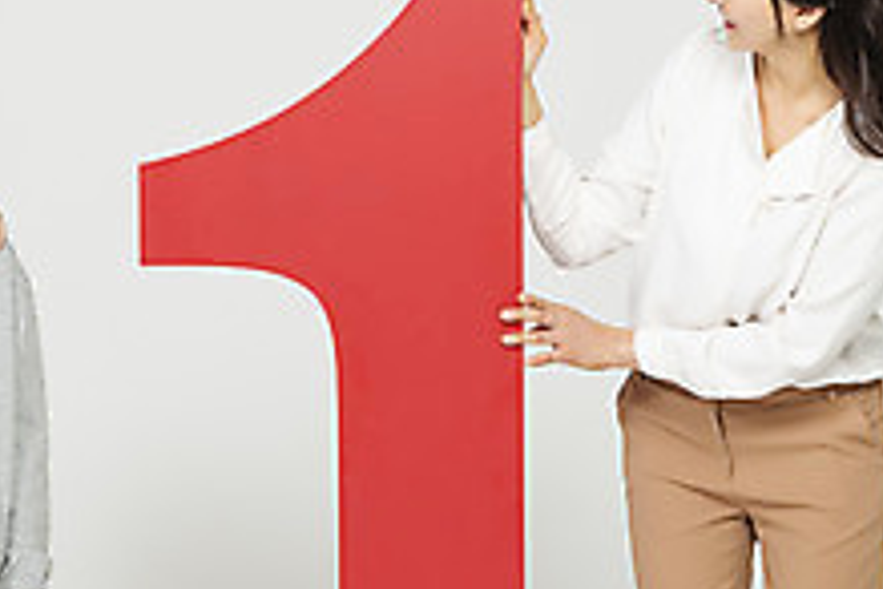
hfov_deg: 14.4
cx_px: 228
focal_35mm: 142
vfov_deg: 9.7
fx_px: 3483
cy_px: 411
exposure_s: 1/125
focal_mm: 52
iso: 100
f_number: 18
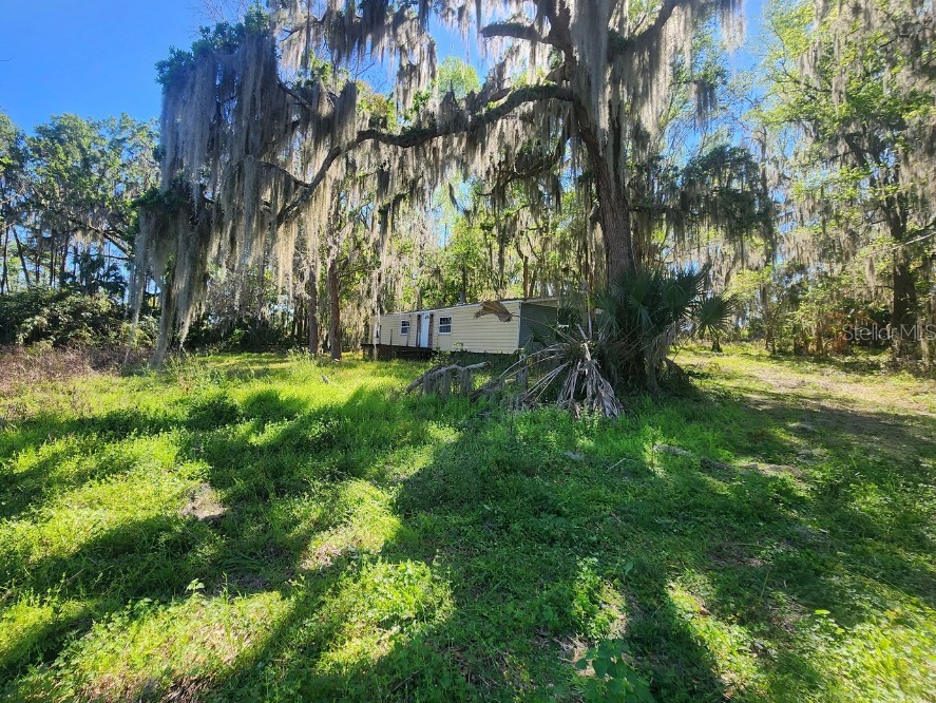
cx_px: 401
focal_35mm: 15
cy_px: 331
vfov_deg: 81.7
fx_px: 406
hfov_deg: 97.5
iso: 50
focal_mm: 2.2
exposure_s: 1/609
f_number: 2.2
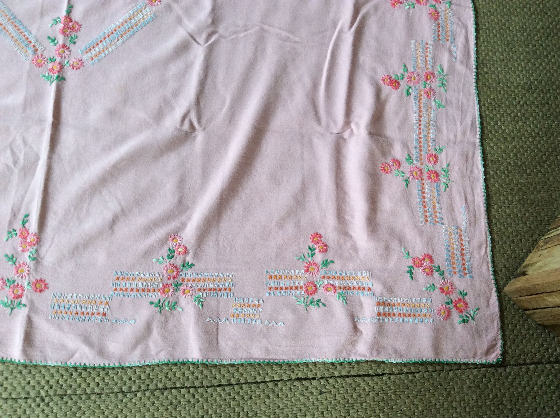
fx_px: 517
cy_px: 209
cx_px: 280
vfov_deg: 44.1
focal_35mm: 32
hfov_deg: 56.9
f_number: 2.4
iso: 80
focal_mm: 3.3
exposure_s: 1/25
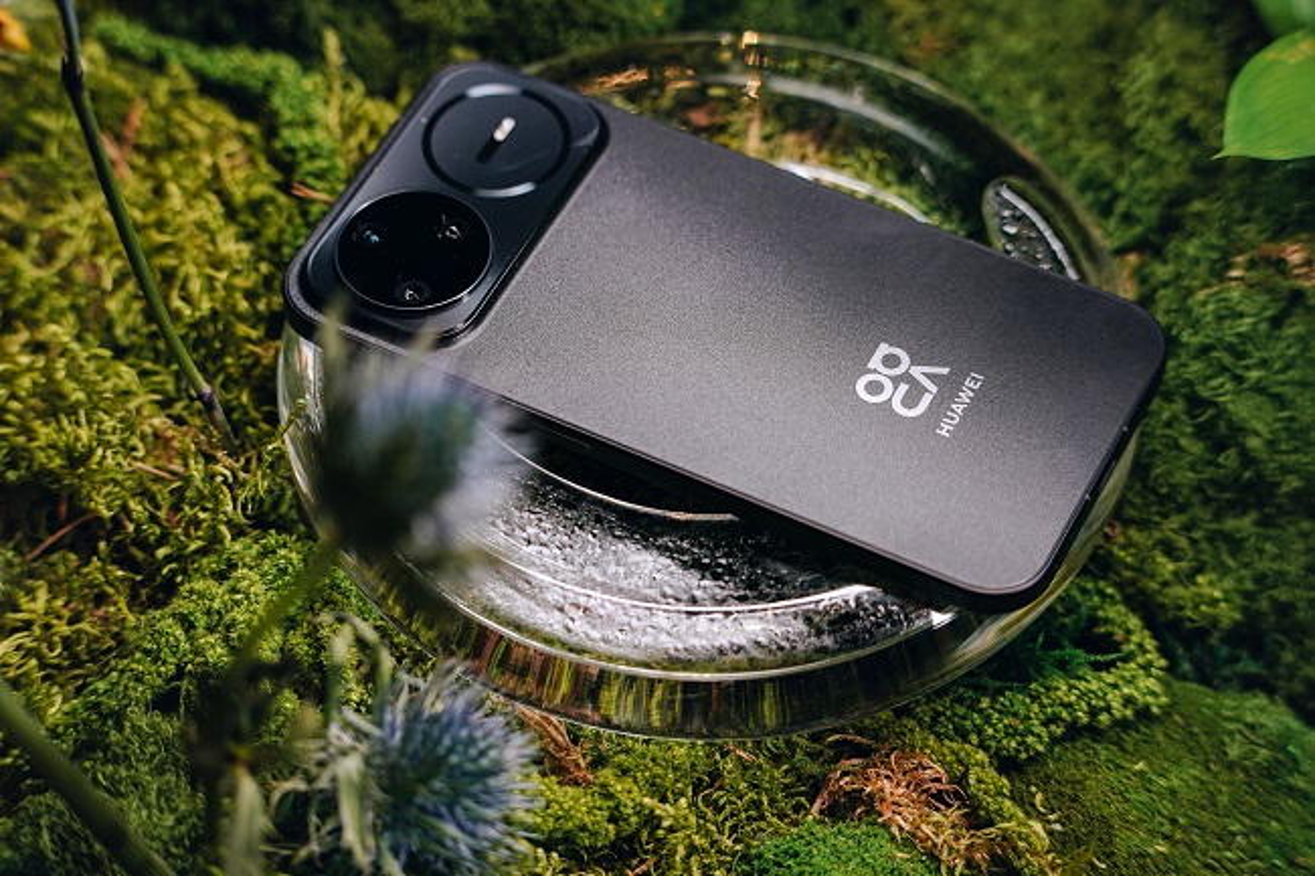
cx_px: 658
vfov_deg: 16.1
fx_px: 3104
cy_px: 438
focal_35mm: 85
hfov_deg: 23.9
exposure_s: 1/200
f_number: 4
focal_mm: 85
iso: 800
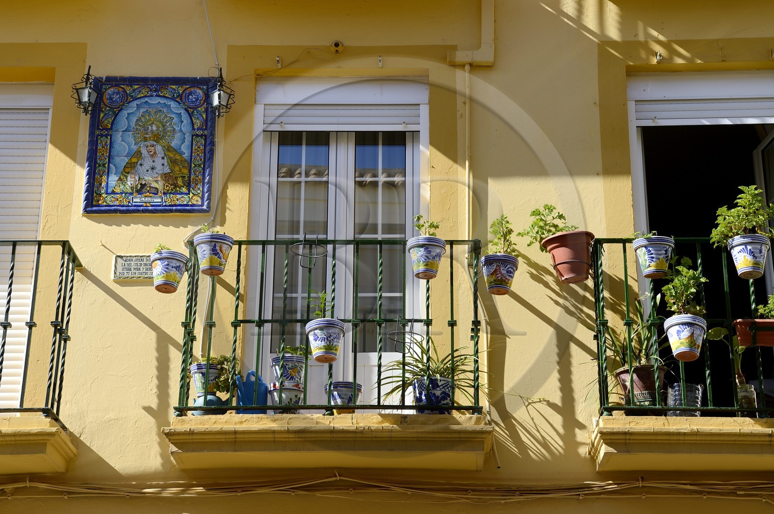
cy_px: 257
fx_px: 1504
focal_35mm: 70
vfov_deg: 19.4
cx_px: 387
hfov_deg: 28.9
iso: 200
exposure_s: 1/250
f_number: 10
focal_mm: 70
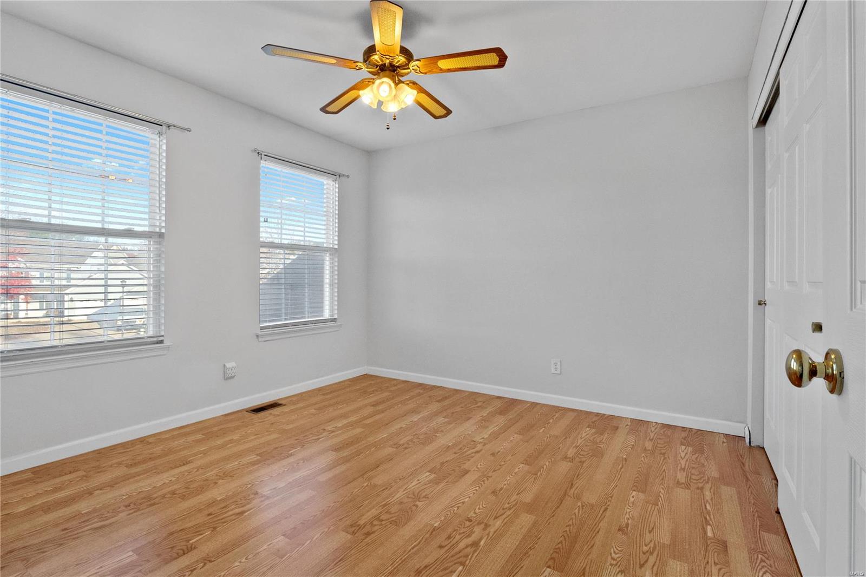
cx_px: 433
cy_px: 288
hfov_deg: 90.0
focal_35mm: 18
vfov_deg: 67.4
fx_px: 433
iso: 400
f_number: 8
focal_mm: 9
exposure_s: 1/25
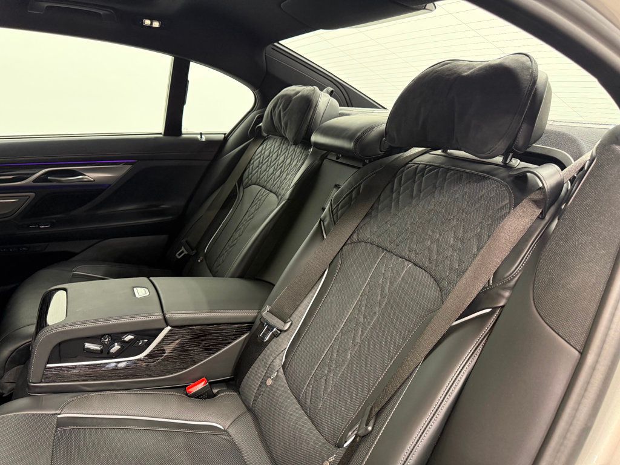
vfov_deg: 56.8
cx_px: 310
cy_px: 232
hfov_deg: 71.6
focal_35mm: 24
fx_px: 430
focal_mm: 6.76
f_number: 1.78
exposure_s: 1/60
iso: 320
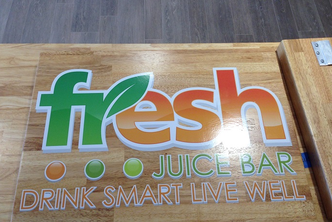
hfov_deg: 54.4
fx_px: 323
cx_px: 166
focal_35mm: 35
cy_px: 108
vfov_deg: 37.9
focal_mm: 4.12
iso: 80
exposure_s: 1/120
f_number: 2.4
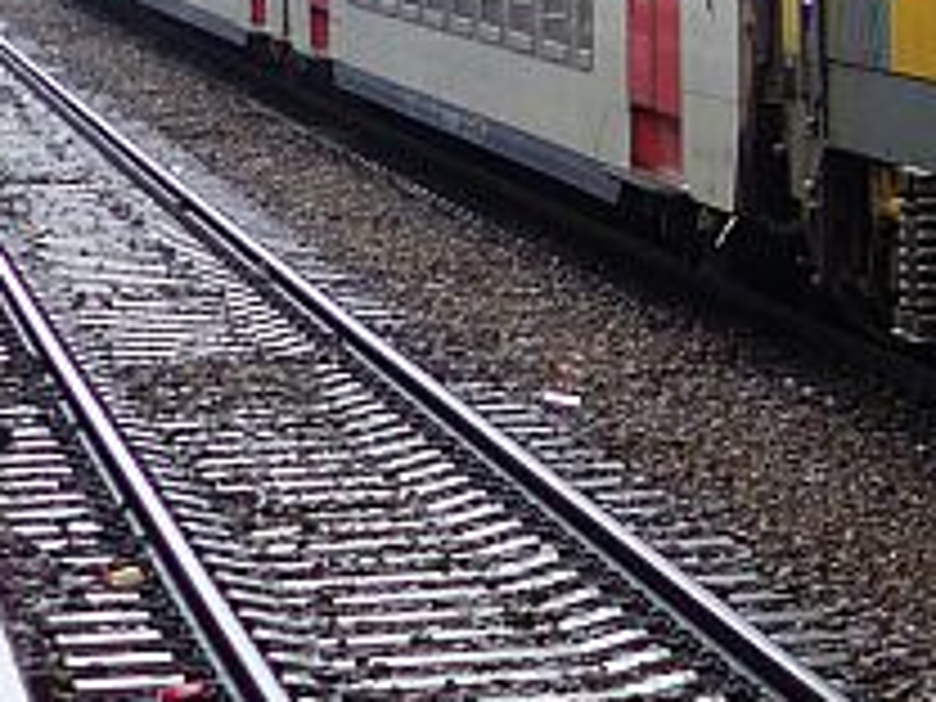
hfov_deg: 7.9
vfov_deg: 6.2
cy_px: -418
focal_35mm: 237
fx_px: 6408
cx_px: 2088
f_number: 4.5
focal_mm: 7.4
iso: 100
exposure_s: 1/40
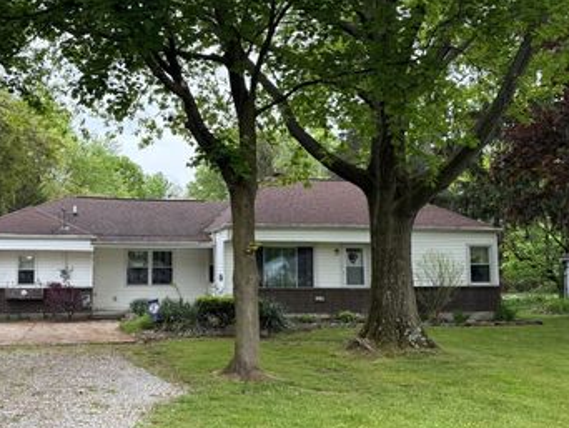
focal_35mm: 38
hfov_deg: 48.5
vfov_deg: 37.8
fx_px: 625
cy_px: 227
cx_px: 213
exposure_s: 1/503
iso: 64
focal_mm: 5.96
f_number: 1.6
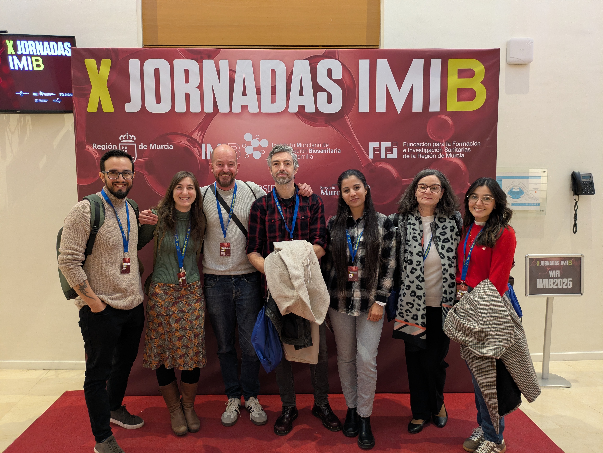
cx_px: 302
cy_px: 226
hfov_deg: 69.4
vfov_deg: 54.9
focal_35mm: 25
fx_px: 436
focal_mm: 5.43
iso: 273
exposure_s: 1/50
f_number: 1.89
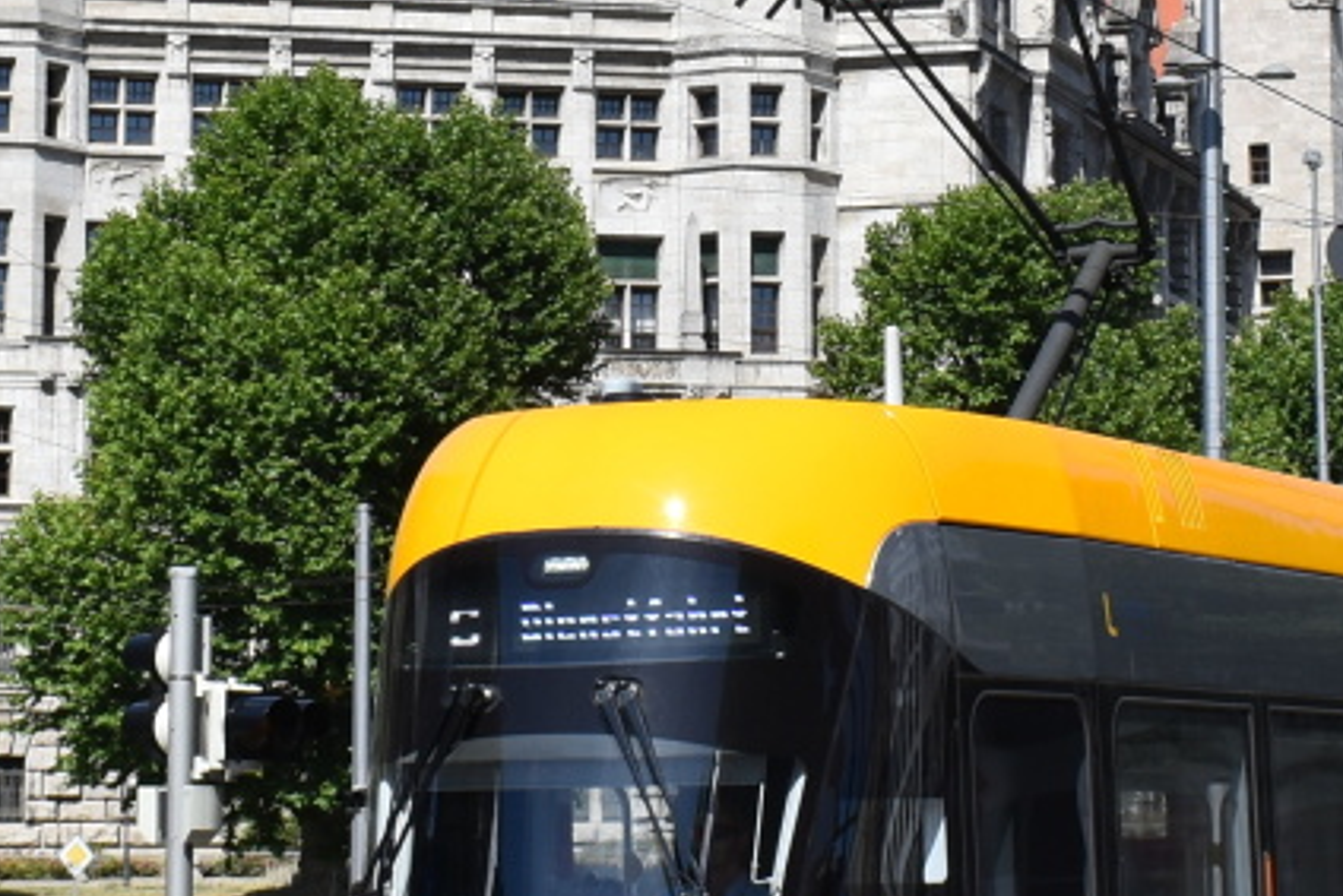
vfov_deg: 11.8
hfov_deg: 17.6
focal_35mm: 116
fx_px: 4329
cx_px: 925
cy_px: 111
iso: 200
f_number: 10
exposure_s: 1/400
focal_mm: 22
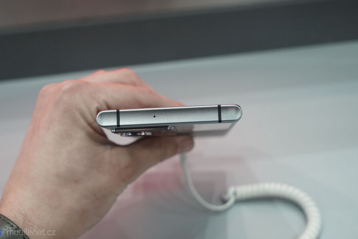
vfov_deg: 25.0
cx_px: 180
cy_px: 113
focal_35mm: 54
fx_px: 537
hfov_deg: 36.9
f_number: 6.3
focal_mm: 49
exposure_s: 1/160
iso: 4000
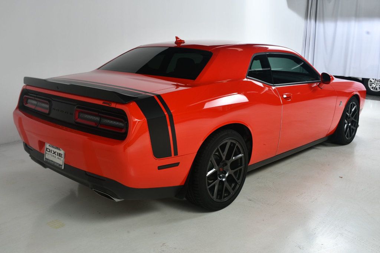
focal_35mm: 36
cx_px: 190
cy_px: 126
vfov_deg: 36.8
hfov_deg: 53.1
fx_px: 380
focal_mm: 24
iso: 100
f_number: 13
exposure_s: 1/160
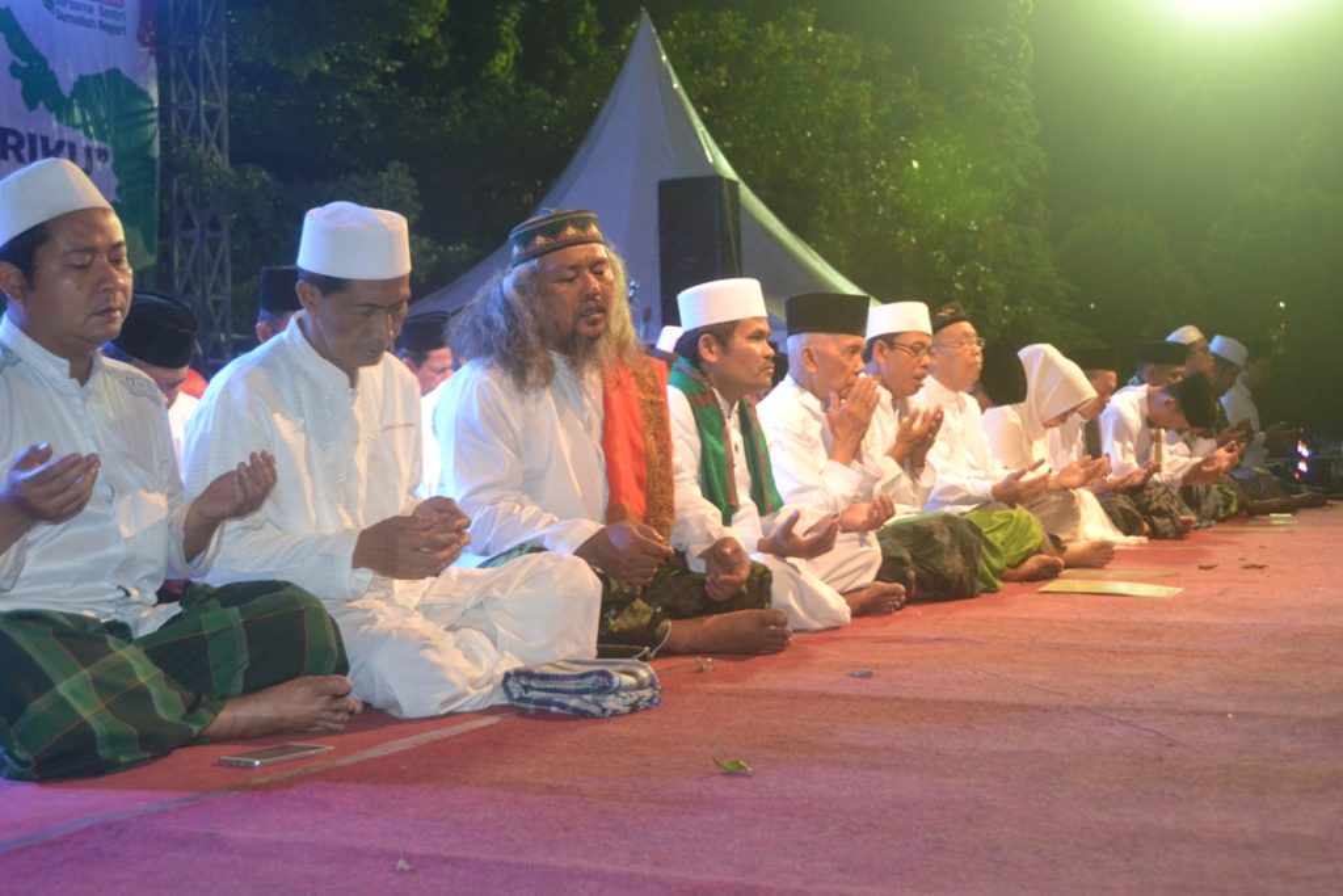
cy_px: 448
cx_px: 672
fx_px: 1791
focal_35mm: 48
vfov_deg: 28.1
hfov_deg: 41.1
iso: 1800
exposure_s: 1/60
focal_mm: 32
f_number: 4.2
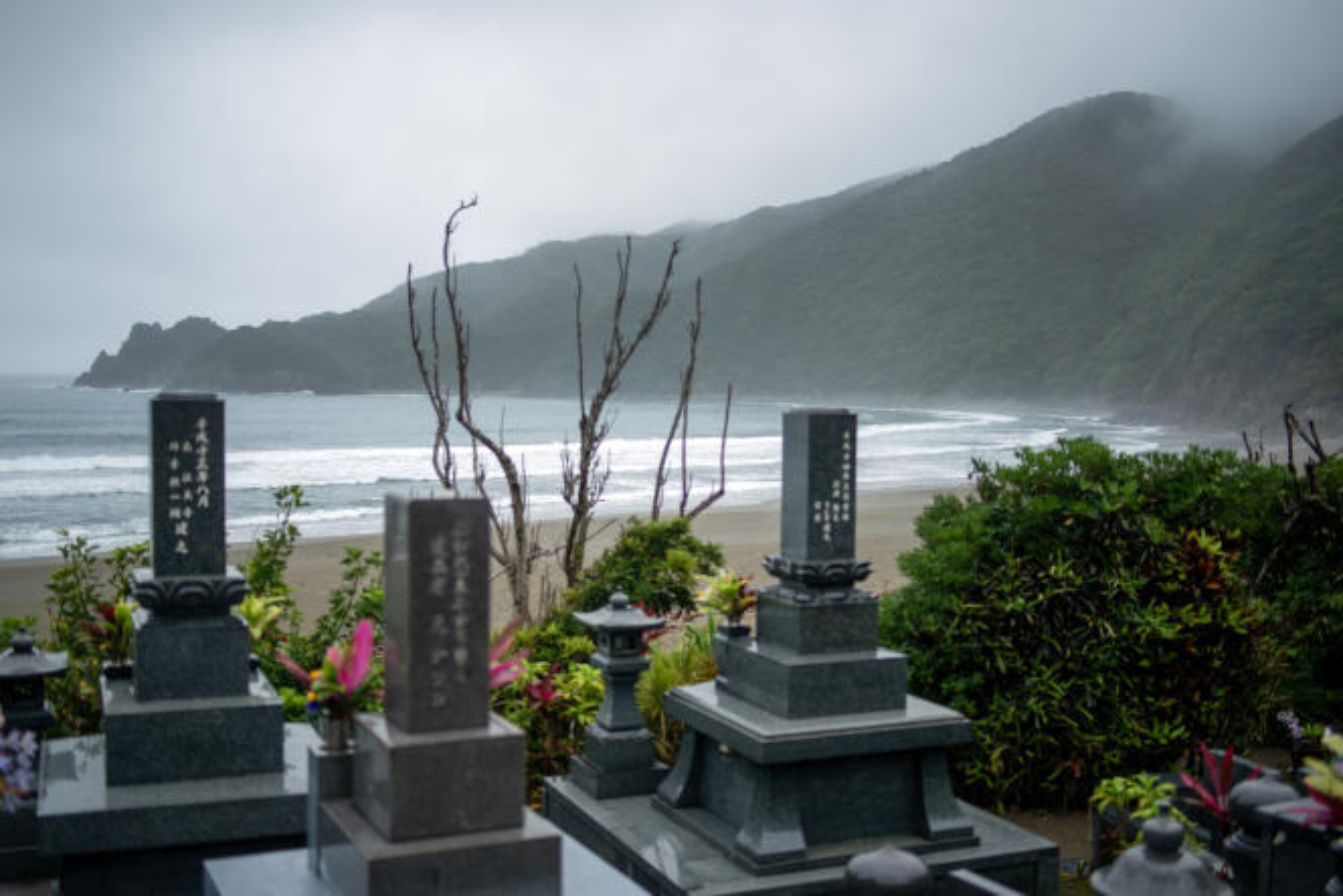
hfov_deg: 54.4
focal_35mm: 35
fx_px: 1306
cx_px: 672
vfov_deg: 37.9
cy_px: 448
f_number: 2
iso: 100
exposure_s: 1/125
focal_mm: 35
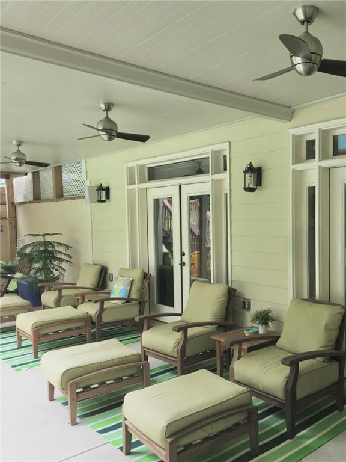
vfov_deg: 61.7
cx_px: 173
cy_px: 231
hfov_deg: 48.2
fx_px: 386
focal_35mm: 29
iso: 40
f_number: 2.2
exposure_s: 1/120
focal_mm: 4.15
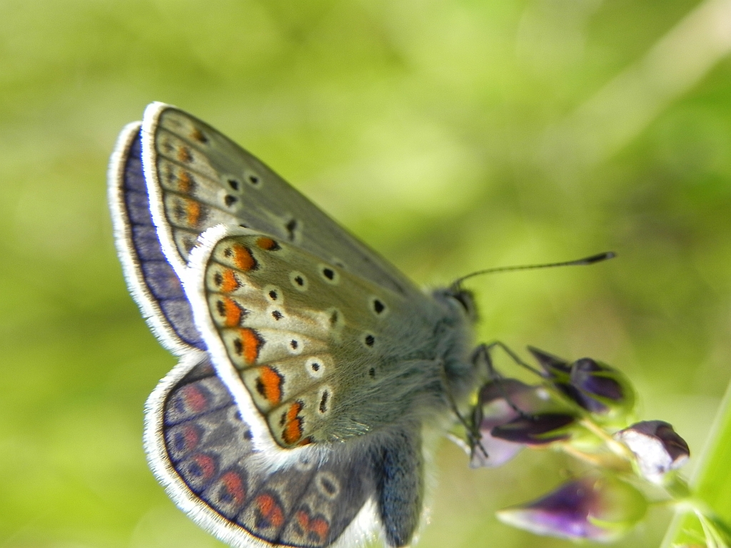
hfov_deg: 18.7
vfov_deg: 14.1
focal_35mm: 105
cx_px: 366
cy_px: 274
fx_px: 2217
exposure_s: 1/558
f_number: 4
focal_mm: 18.8
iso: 160
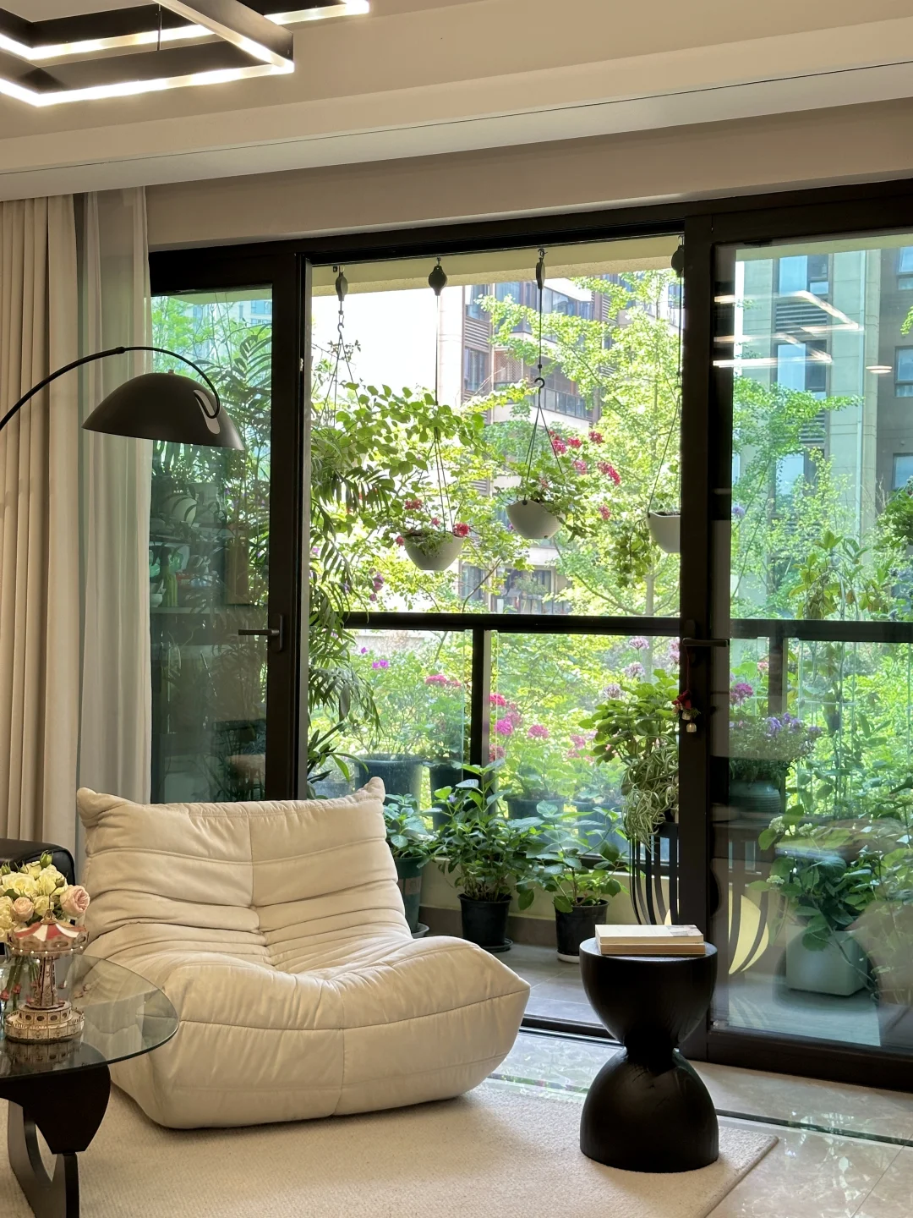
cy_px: 609
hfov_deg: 30.3
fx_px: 1688
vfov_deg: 39.7
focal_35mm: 48
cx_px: 456
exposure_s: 1/100
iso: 80
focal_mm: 6.86
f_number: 1.78
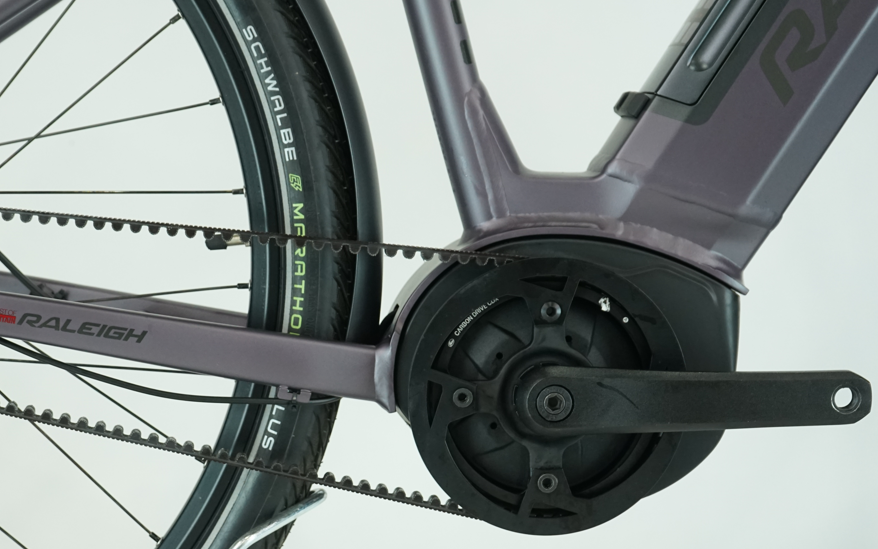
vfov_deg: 14.5
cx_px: 268
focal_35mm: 90
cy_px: 395
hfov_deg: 22.9
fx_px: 2154
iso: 1600
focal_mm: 62
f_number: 6.3
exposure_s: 1/200
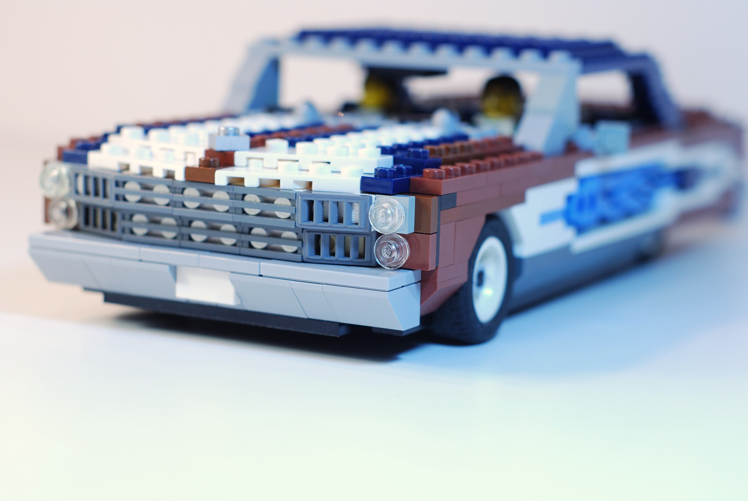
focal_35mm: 75
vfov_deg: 18.2
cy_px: 250
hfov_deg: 27.0
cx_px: 374
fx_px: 1560
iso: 200
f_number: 4
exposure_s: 1/50
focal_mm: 50
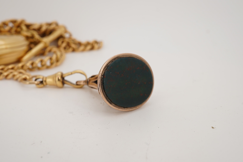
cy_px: 81
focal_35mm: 45
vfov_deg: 29.9
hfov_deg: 43.6
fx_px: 304
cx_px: 122
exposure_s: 1/160
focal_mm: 30
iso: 160
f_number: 22
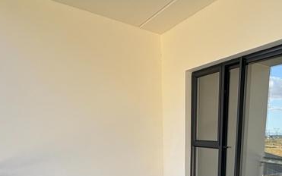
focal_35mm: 32
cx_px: 213
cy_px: 190
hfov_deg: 56.6
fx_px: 246
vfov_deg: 34.4
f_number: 2.2
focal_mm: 2.22
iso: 40
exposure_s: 1/258
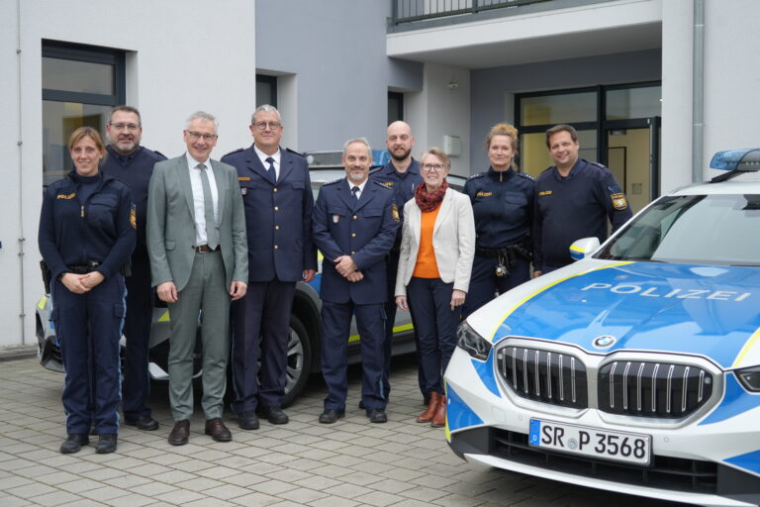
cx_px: 380
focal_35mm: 47
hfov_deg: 41.9
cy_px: 254
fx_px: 992
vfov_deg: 28.6
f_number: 4.5
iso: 800
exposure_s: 1/160
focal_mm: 47
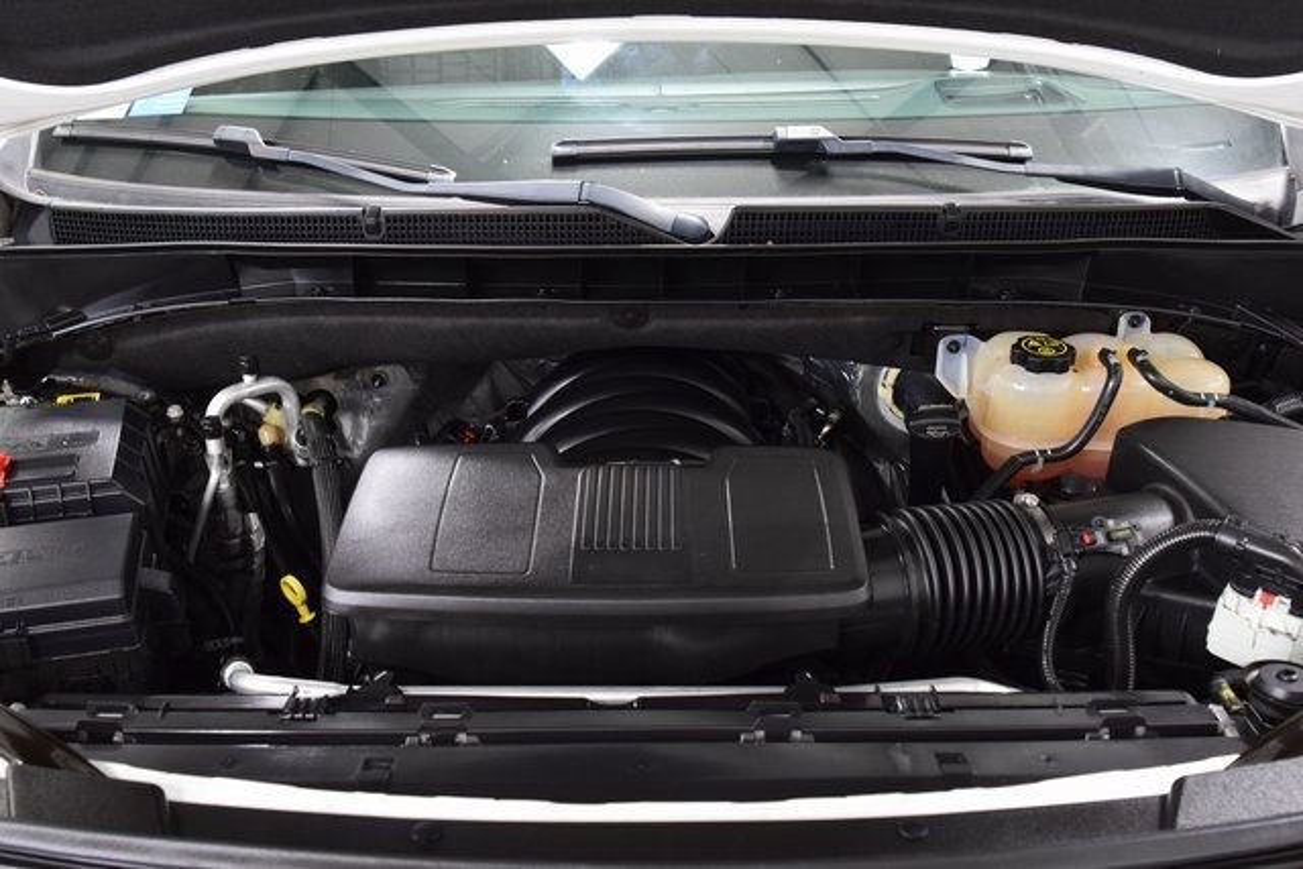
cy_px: 434
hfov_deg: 53.1
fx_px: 1303
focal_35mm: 36
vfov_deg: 36.9
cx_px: 652
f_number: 5
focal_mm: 24
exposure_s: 1/15
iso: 1600
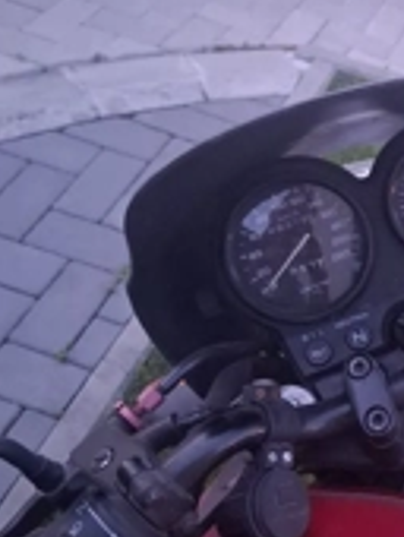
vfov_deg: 35.4
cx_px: 439
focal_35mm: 54
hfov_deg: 25.3
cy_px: 234
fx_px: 838
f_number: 1.8
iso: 640
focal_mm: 5.54
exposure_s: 1/25
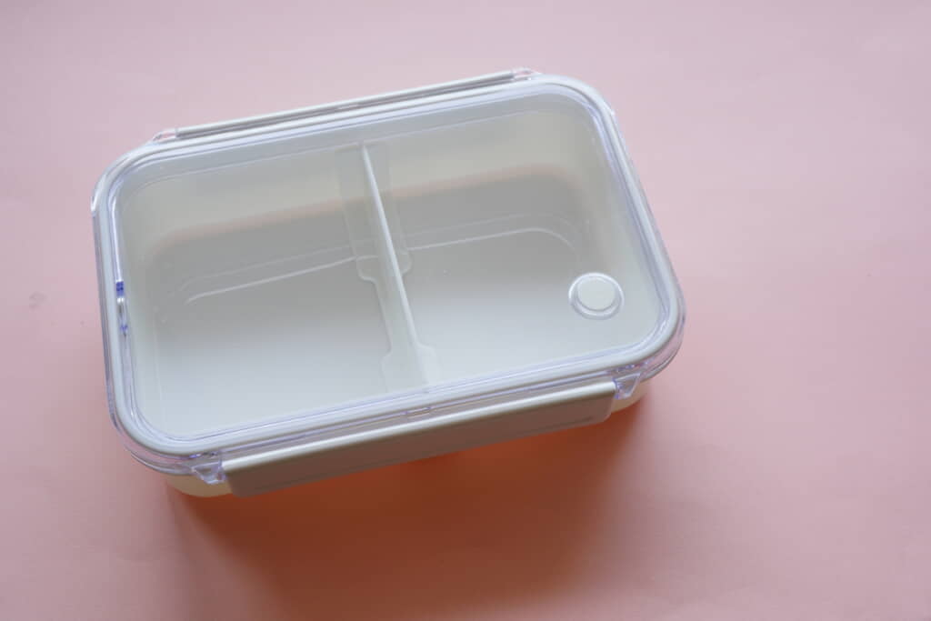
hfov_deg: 43.6
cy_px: 310
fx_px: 1164
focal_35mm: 45
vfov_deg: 29.9
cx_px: 466
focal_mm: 30
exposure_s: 1/50
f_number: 9
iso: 160
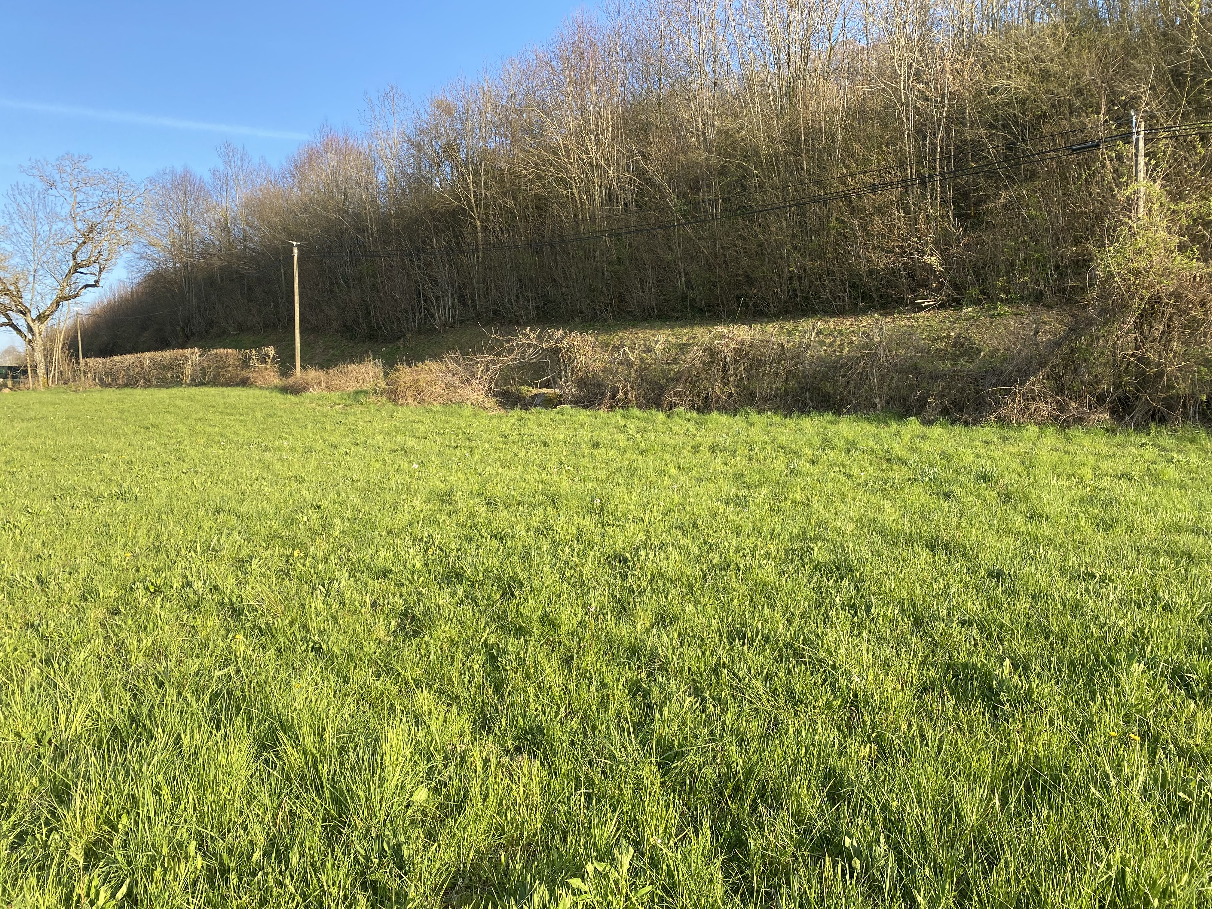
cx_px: 606
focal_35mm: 26
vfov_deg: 53.1
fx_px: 910
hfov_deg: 67.3
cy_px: 454
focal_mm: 4.25
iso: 32
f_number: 1.8
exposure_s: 1/728
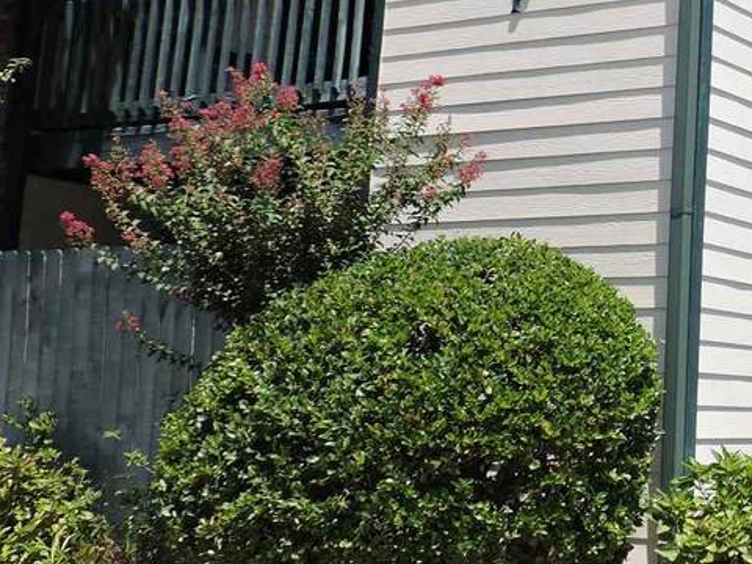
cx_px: 887
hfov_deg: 27.0
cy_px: 213
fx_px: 1390
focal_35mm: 64
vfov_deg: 22.9
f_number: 3
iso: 100
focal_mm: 4.3
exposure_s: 1/1250
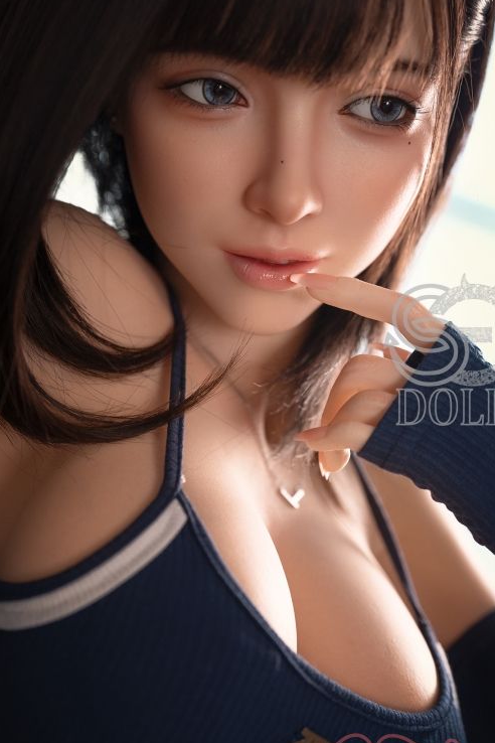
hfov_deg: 22.3
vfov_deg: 32.9
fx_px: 1258
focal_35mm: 61
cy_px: 381
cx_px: 234
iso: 200
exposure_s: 1/100
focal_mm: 50
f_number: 2.8
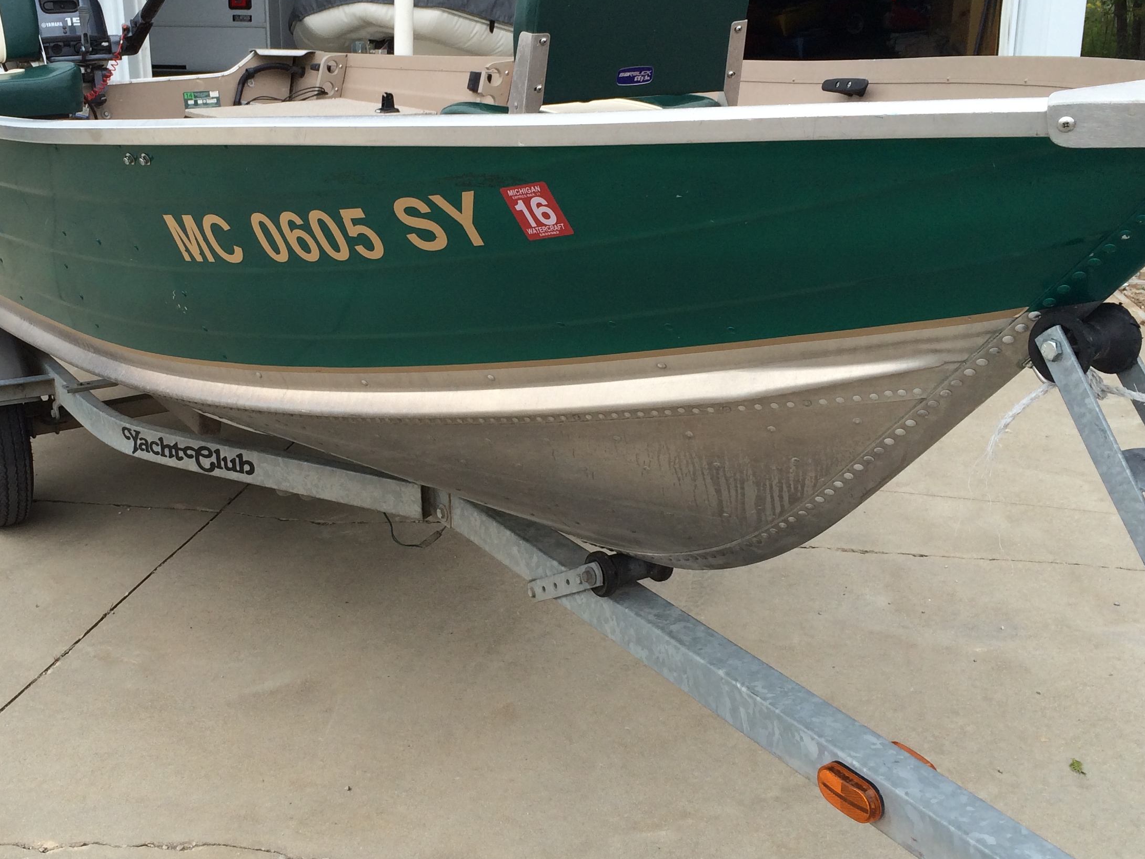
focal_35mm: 45
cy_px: 412
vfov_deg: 32.2
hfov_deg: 41.8
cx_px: 437
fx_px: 1488
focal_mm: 4.12
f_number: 2.2
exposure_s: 1/570
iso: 32
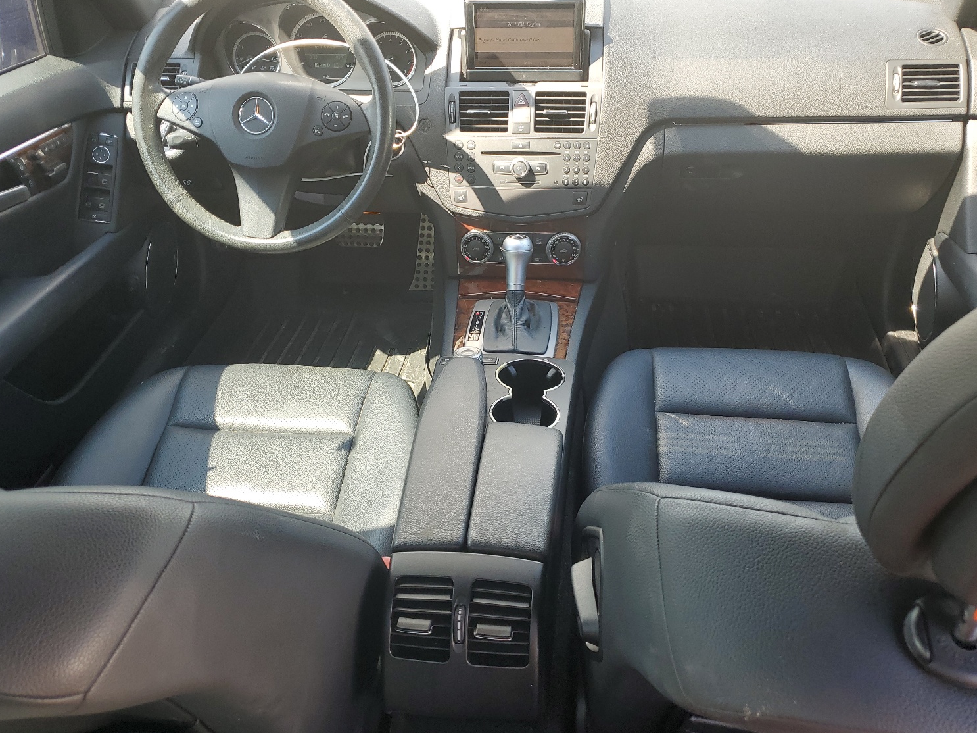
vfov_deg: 49.7
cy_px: 357
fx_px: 790
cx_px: 500
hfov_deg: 63.4
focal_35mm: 28
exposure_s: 1/182
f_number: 1.5
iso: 50
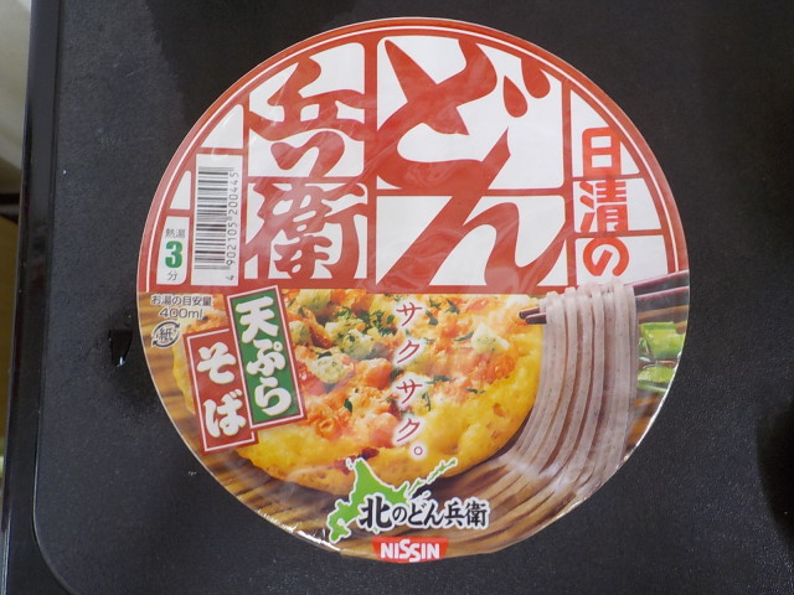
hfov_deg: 60.0
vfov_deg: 46.8
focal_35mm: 30
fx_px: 688
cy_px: 298
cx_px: 397
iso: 140
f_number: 3.3
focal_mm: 4.1
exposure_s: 1/30
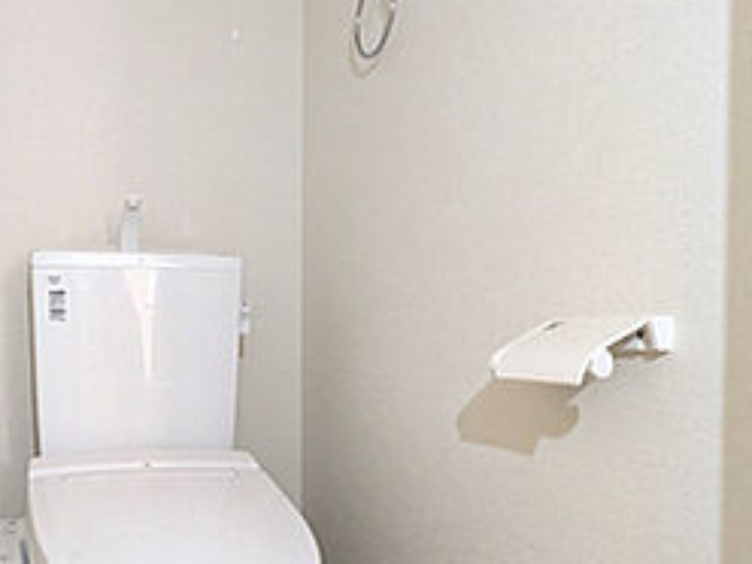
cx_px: 164
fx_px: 760
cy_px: 371
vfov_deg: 40.2
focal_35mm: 35
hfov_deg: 49.9
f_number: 2.2
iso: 293
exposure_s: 1/60
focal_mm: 1.83
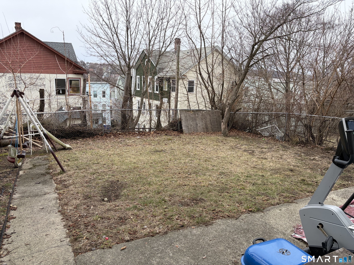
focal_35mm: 26
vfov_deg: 53.1
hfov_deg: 67.3
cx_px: 177
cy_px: 132
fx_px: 266
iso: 50
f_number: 1.6
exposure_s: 1/933
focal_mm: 5.96
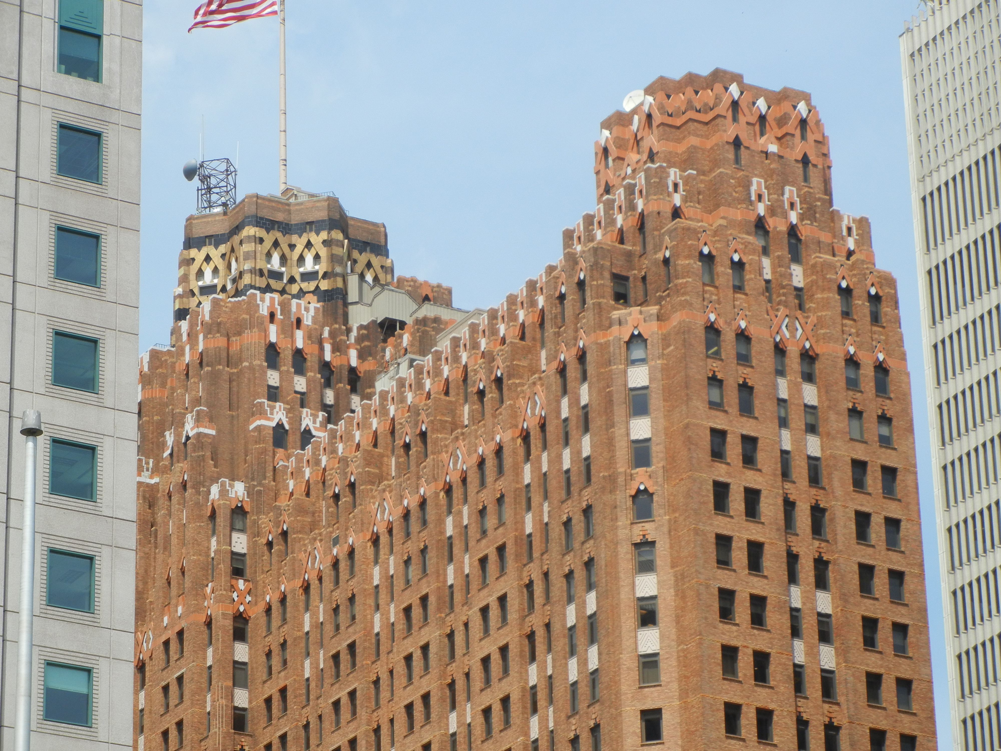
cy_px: 376
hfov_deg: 14.8
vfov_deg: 11.1
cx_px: 500
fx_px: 3846
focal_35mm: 133
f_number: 4.6
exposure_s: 1/850
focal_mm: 24
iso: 160
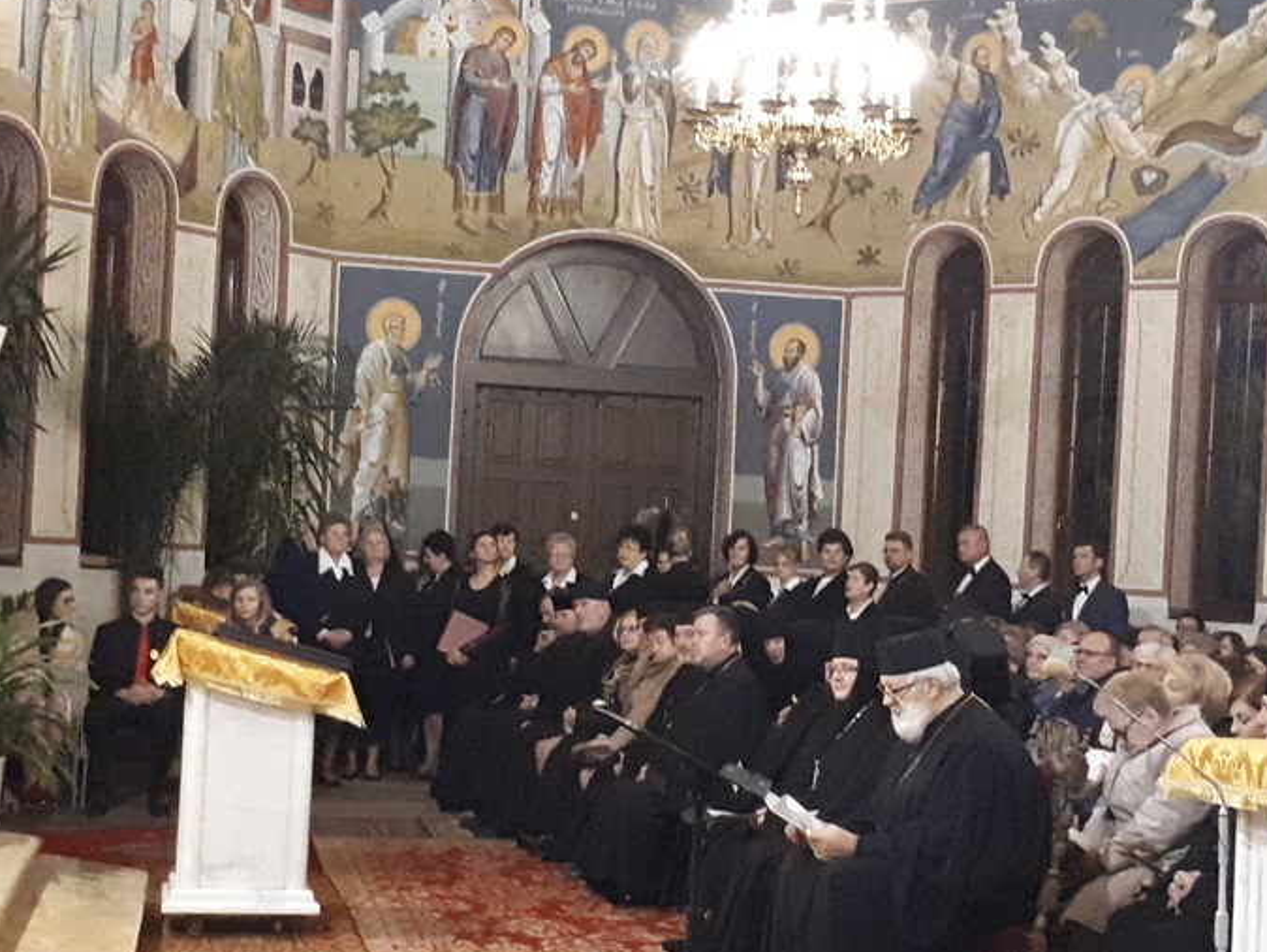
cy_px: 499
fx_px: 1501
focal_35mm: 41
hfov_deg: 45.6
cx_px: 722
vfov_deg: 35.2
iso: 800
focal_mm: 3.6
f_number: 1.9
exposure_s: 1/17
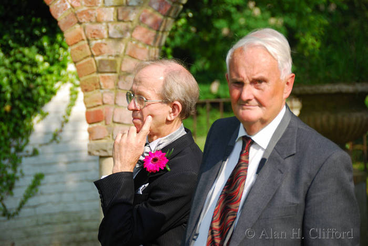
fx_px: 1995
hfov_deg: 10.5
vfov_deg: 7.1
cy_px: 123
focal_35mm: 195
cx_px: 184
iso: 100
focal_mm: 130
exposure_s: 1/250
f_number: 6.3
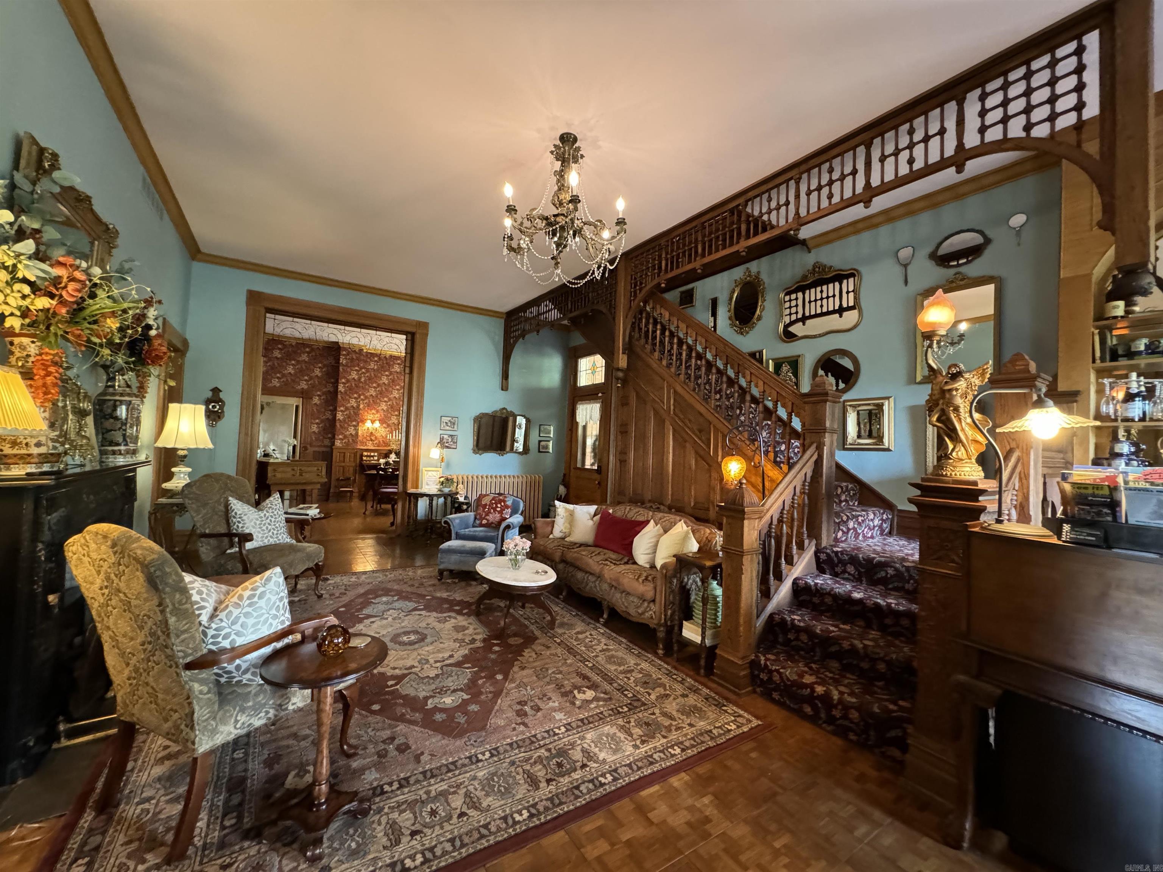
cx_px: 582
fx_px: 470
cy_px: 436
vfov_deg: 85.7
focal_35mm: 14
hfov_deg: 102.1
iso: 1000
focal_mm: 2.22
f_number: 2.2
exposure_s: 1/40
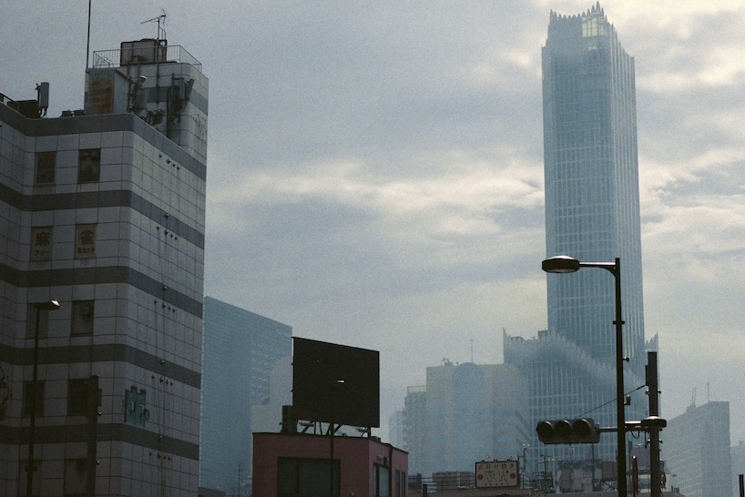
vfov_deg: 15.5
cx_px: 574
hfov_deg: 22.9
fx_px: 1822
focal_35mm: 88
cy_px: 112
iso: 100
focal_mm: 45
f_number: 2.8
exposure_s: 1/8000
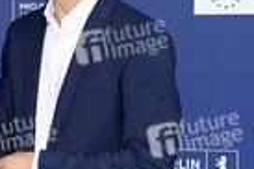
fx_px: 1346
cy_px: 89
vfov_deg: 7.2
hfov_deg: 10.6
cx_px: -40
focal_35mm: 191
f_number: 5.6
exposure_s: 1/250
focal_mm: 58
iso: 400
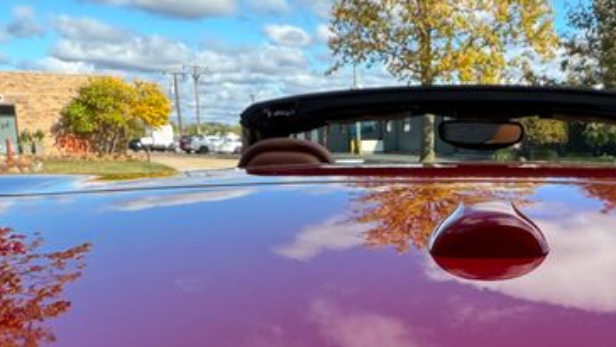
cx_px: 491
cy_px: 310
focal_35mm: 46
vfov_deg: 25.2
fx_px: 752
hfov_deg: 42.6
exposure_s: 1/351
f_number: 2.2
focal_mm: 2.22
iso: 64
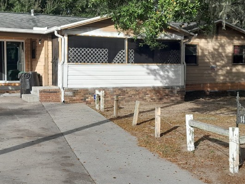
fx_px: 368
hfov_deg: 36.7
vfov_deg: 28.0
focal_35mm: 52
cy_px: 99
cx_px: 96
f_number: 1.8
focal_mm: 4
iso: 40
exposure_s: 1/440
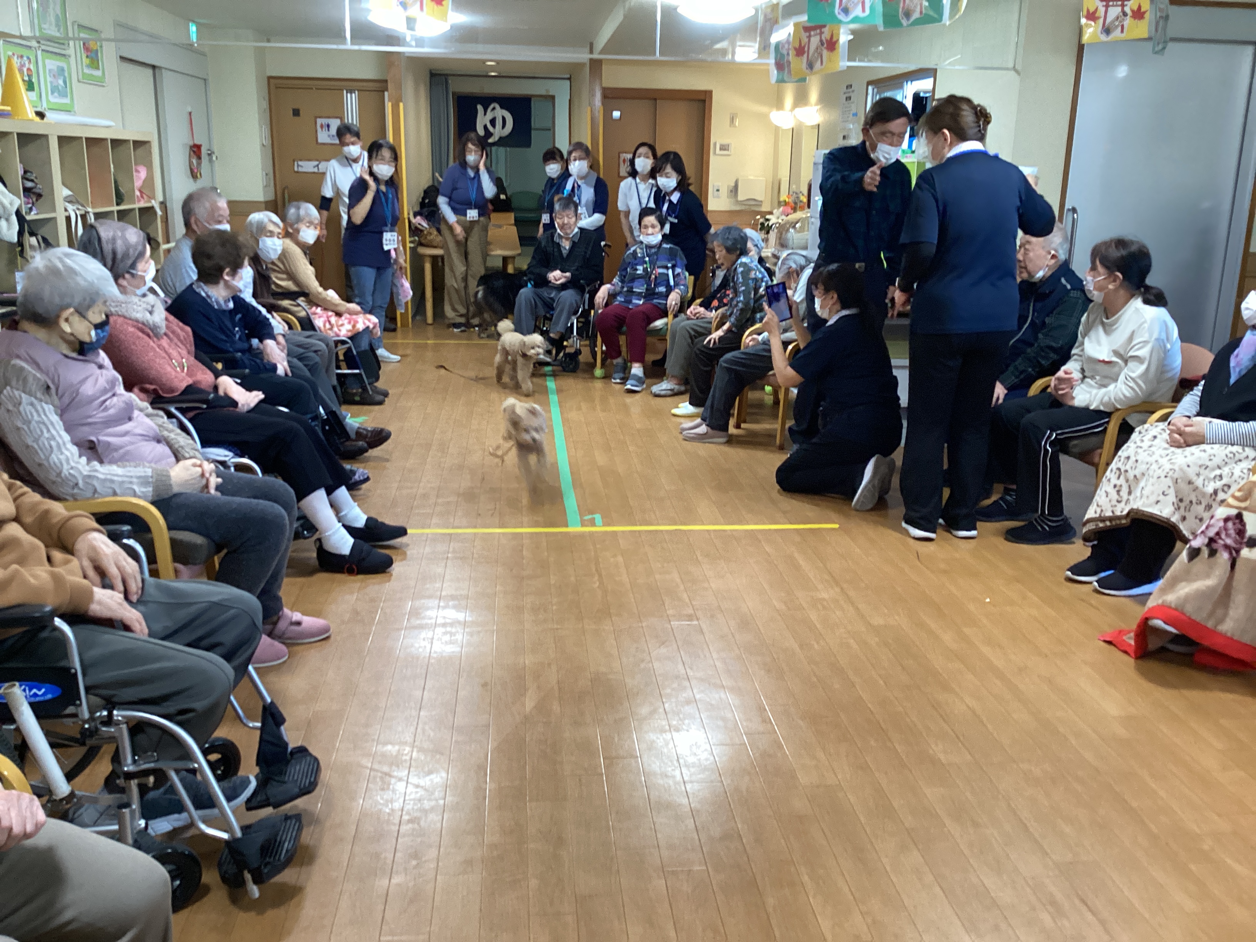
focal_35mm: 31
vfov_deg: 45.4
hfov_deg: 58.4
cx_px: 628
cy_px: 471
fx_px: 1125
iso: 200
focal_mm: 3.3
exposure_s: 1/60
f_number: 2.4
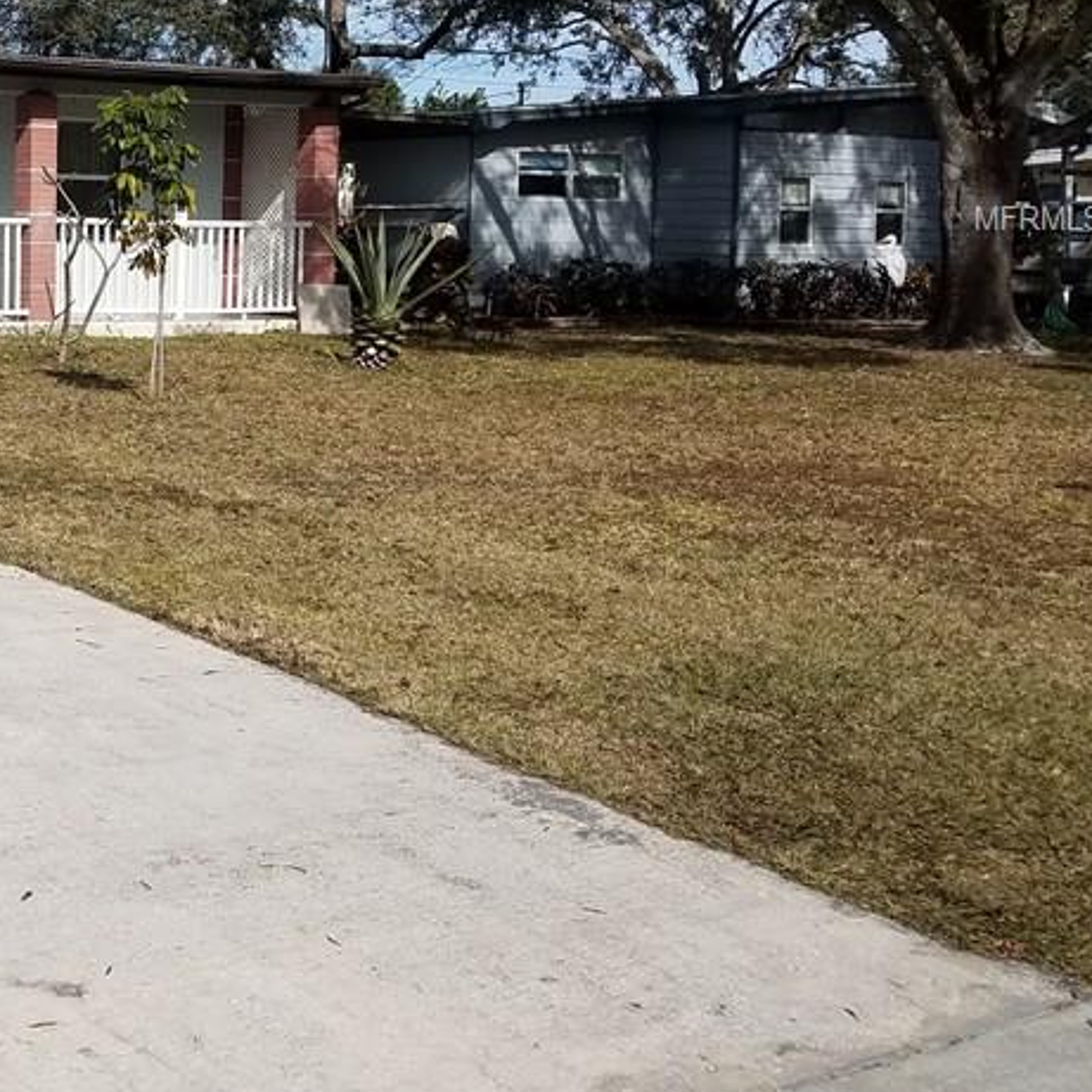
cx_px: -95
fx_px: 1820
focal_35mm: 51
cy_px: 220
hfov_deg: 30.1
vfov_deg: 32.5
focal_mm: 4.2
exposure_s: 1/3472
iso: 40
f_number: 1.7
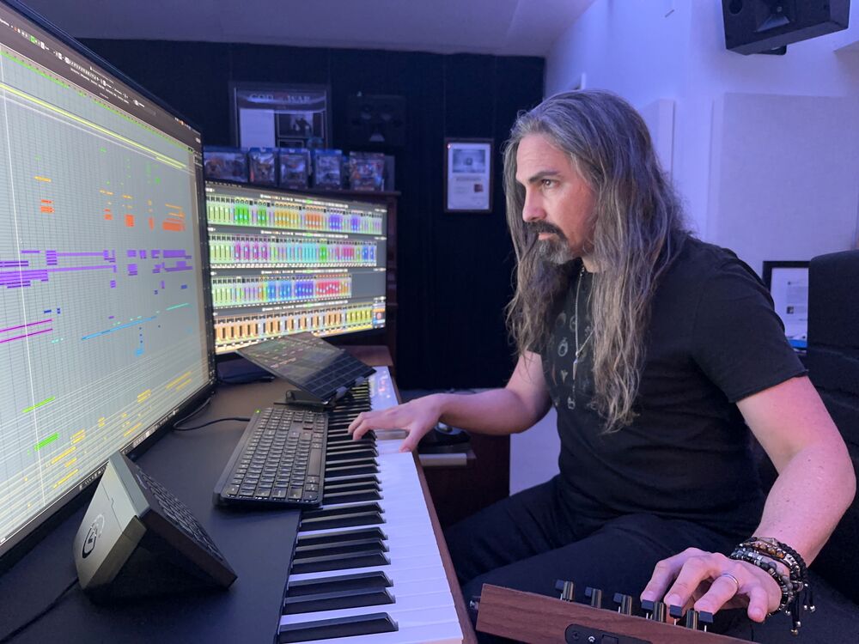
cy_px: 322
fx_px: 596
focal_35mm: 24
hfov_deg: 71.6
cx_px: 430
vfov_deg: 56.8
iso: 1000
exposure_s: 1/52
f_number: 1.78
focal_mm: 6.86
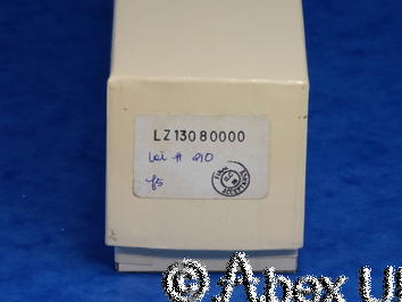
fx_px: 3149
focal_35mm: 271
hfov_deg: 7.3
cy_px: 146
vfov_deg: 5.5
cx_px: 211
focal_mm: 120
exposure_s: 1/10
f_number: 18
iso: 800
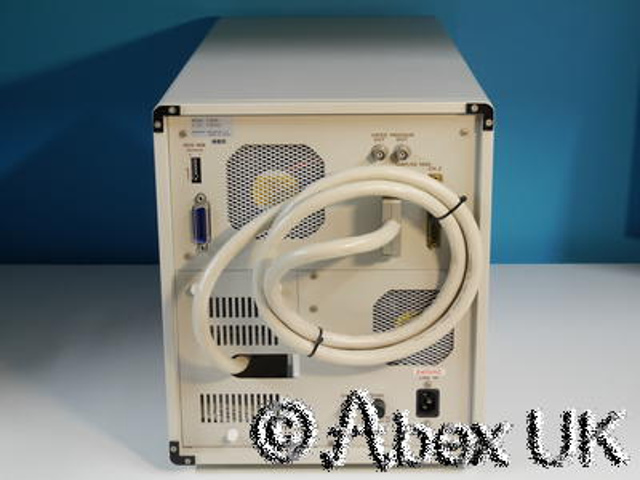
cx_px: 320
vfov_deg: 21.6
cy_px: 240
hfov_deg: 28.6
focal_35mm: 68
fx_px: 1257
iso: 200
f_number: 8
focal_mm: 34
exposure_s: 1/3.2
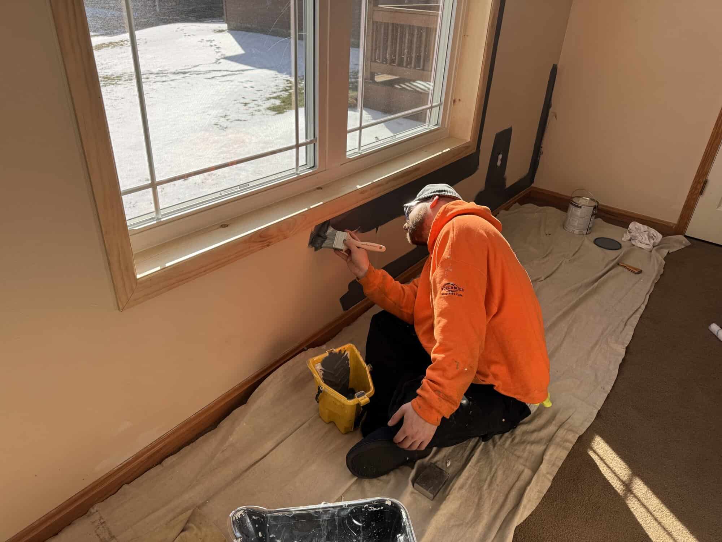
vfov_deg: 56.8
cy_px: 271
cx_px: 361
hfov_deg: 71.6
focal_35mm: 24
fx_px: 501
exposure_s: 1/756
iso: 80
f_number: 1.78
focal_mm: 6.76
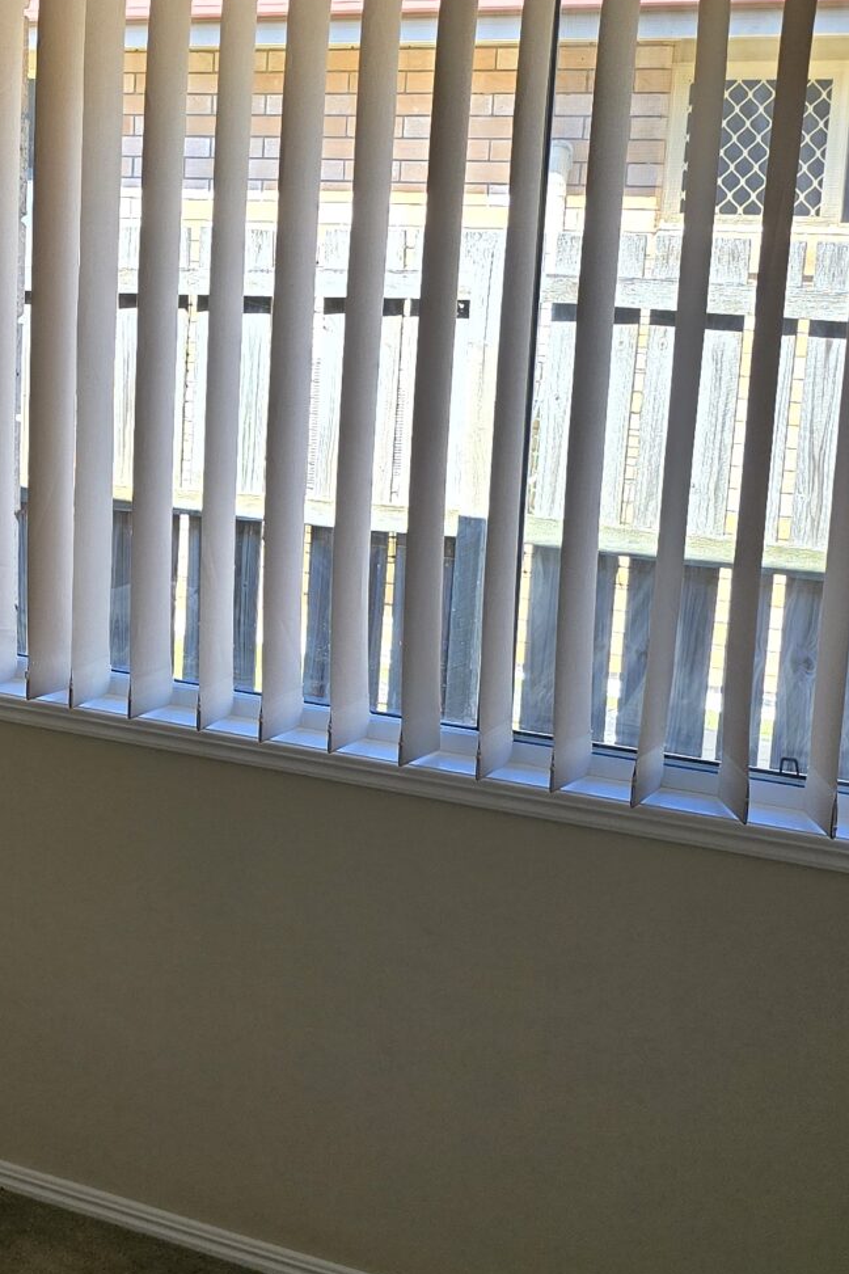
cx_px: -10
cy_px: 568
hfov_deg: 20.8
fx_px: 2228
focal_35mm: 63
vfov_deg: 31.9
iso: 32
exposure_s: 1/180
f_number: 1.7
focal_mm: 6.3
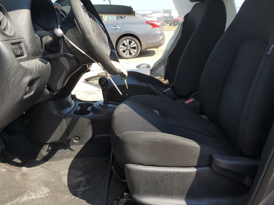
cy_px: 85
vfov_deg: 45.3
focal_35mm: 31
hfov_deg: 58.3
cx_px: 132
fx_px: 245
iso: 50
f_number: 1.5
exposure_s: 1/1250
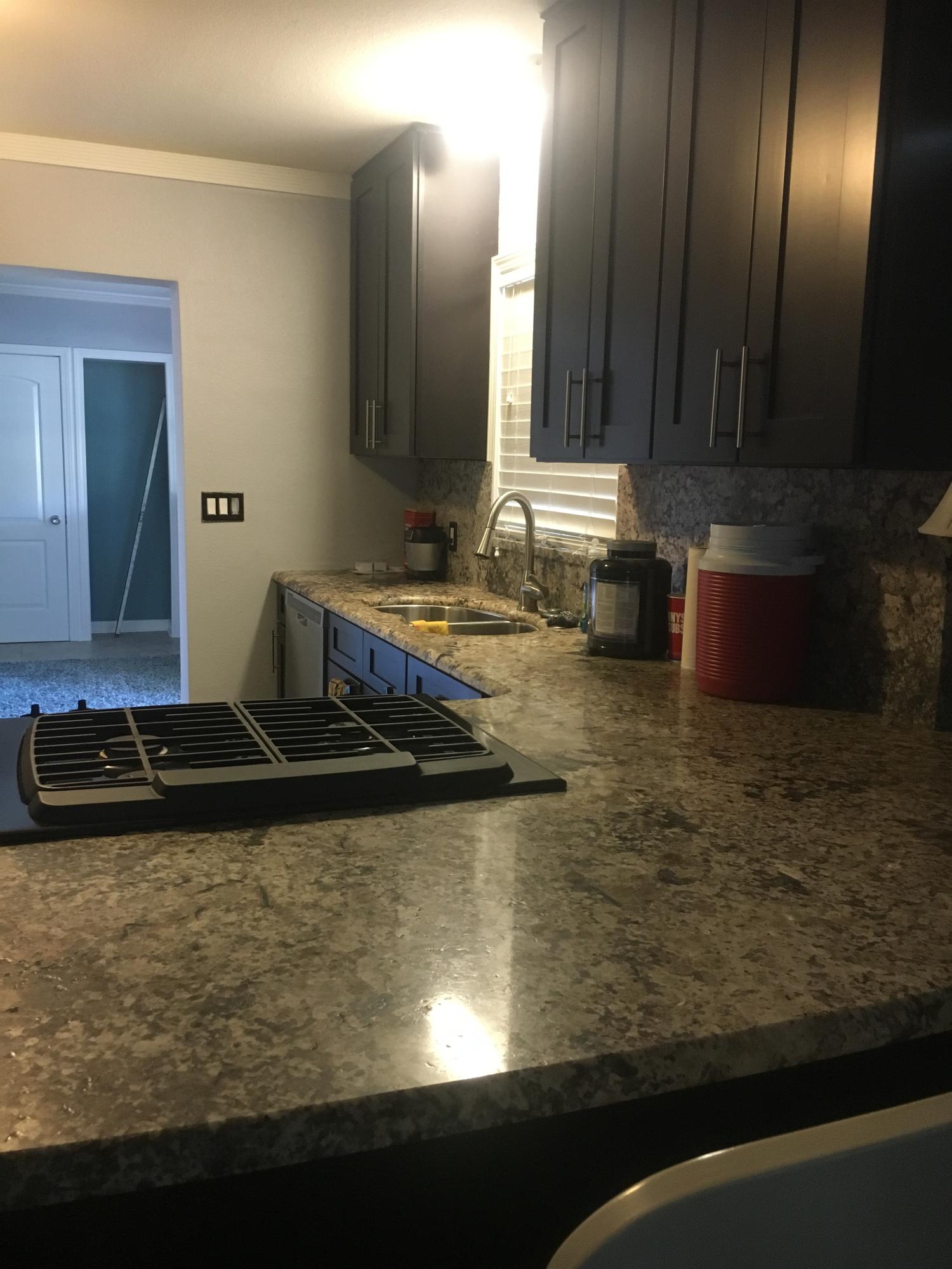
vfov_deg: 61.7
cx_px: 476
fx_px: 1063
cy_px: 634
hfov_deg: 48.2
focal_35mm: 29
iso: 200
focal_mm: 4.15
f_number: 2.2
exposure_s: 1/20
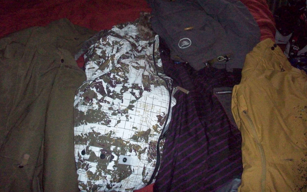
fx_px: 335
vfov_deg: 31.9
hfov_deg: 49.3
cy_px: 77
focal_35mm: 40
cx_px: 151
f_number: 2.8
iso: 800
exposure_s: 1/128
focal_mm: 6.2
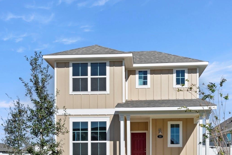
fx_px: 367
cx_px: 121
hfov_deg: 35.1
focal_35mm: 57
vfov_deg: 23.4
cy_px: 122
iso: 400
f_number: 8
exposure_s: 1/640
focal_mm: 24
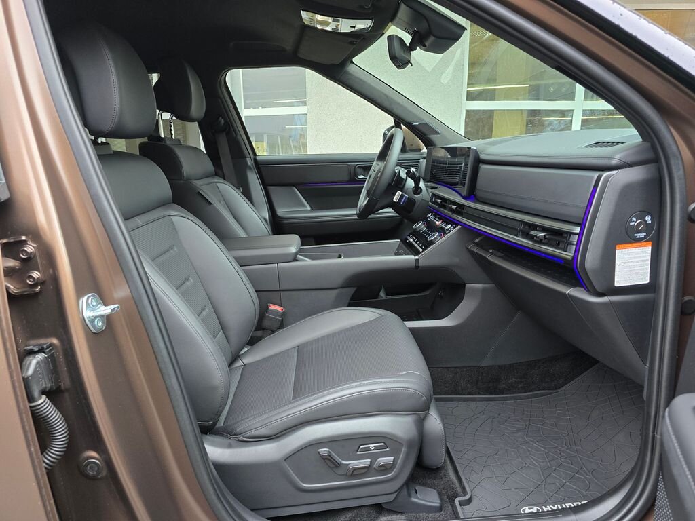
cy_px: 260
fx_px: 462
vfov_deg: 58.9
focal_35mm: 23
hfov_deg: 73.9
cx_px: 348
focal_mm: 6.3
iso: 250
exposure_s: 1/120
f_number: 1.7
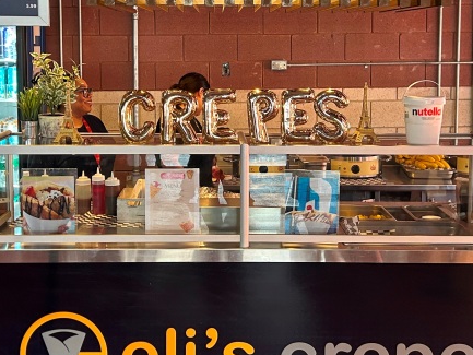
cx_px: 250
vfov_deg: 39.7
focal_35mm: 36
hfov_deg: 51.3
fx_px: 492
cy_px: 189
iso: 160
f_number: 1.5
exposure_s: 1/60
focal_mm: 5.7
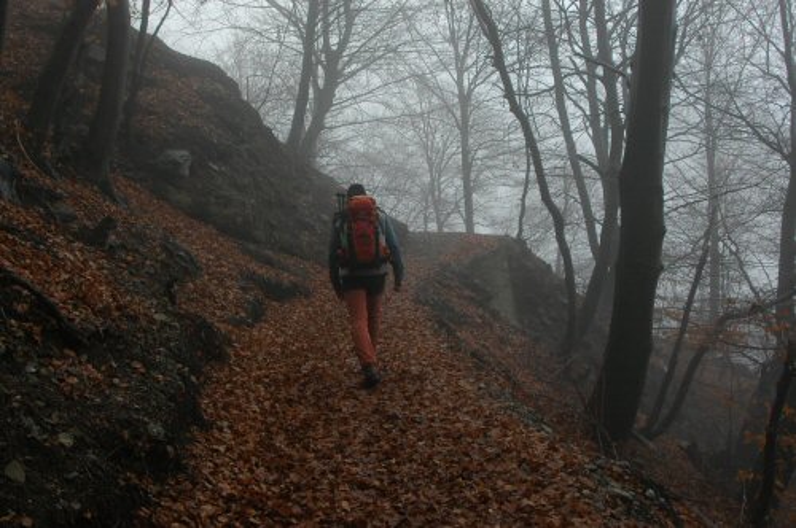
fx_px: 927
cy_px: 264
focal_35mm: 42
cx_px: 398
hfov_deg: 46.5
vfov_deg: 31.8
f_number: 5
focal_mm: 28
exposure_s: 1/125
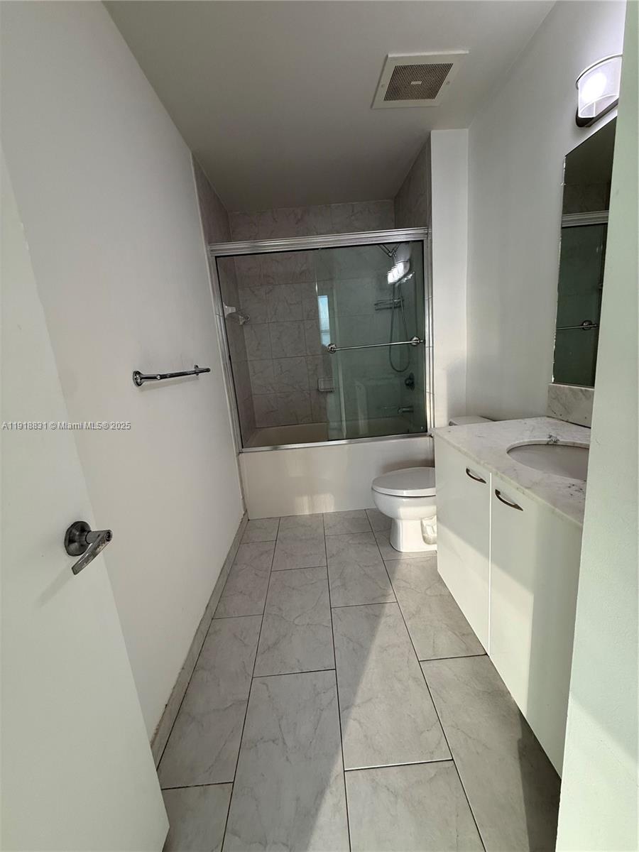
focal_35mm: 14
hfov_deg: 85.7
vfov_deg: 102.1
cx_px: 320
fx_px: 345
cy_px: 426
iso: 125
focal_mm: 2.22
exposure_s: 1/120
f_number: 2.2
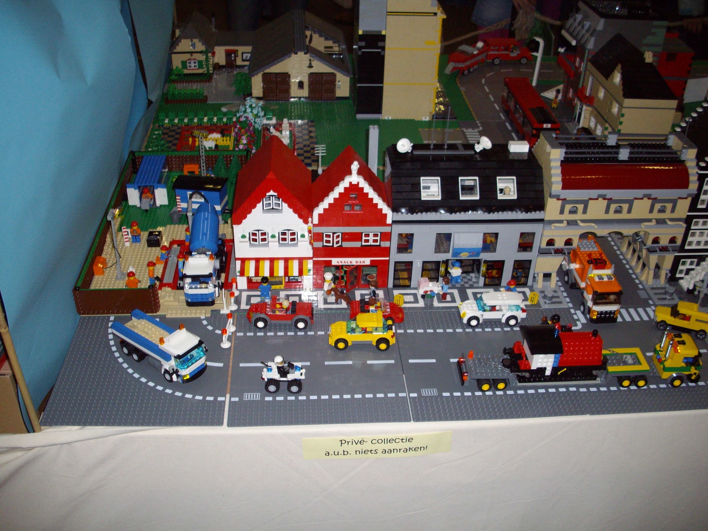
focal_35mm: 37
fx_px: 757
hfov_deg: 50.1
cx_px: 354
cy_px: 266
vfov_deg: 38.7
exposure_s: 1/50
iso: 160
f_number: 2.8
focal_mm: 6.2
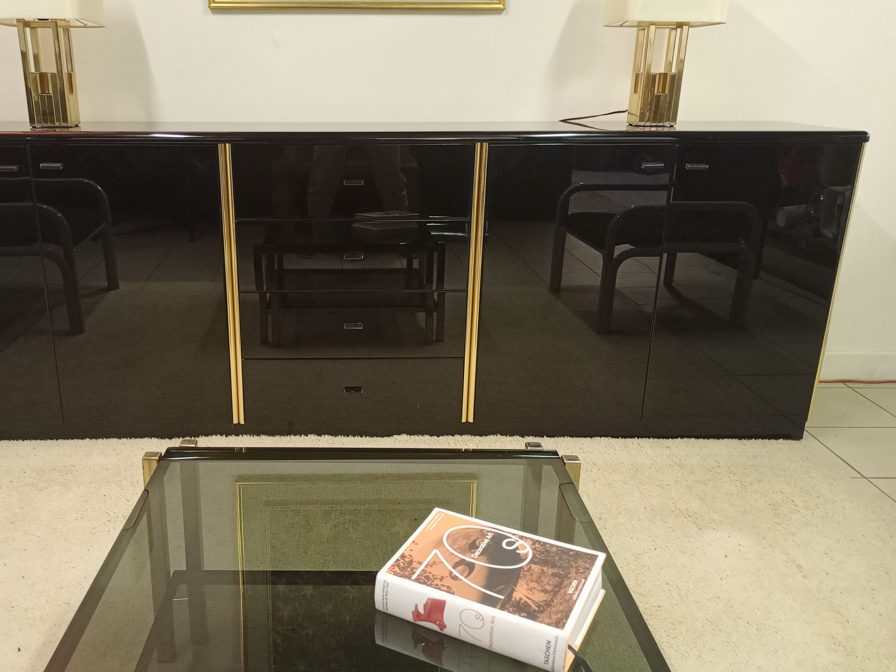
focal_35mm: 34
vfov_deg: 41.8
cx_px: 355
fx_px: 880
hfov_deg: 53.5
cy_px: 356
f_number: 1.79
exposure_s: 1/50
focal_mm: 4.71
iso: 952
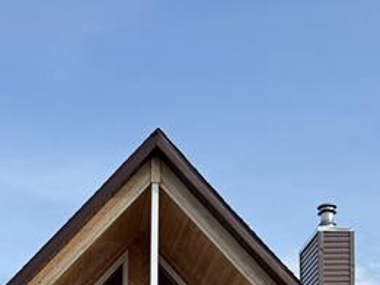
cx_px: 12
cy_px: 464
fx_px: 1032
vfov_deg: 14.4
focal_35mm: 94
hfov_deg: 20.3
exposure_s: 1/3584
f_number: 1.78
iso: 80
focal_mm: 6.76
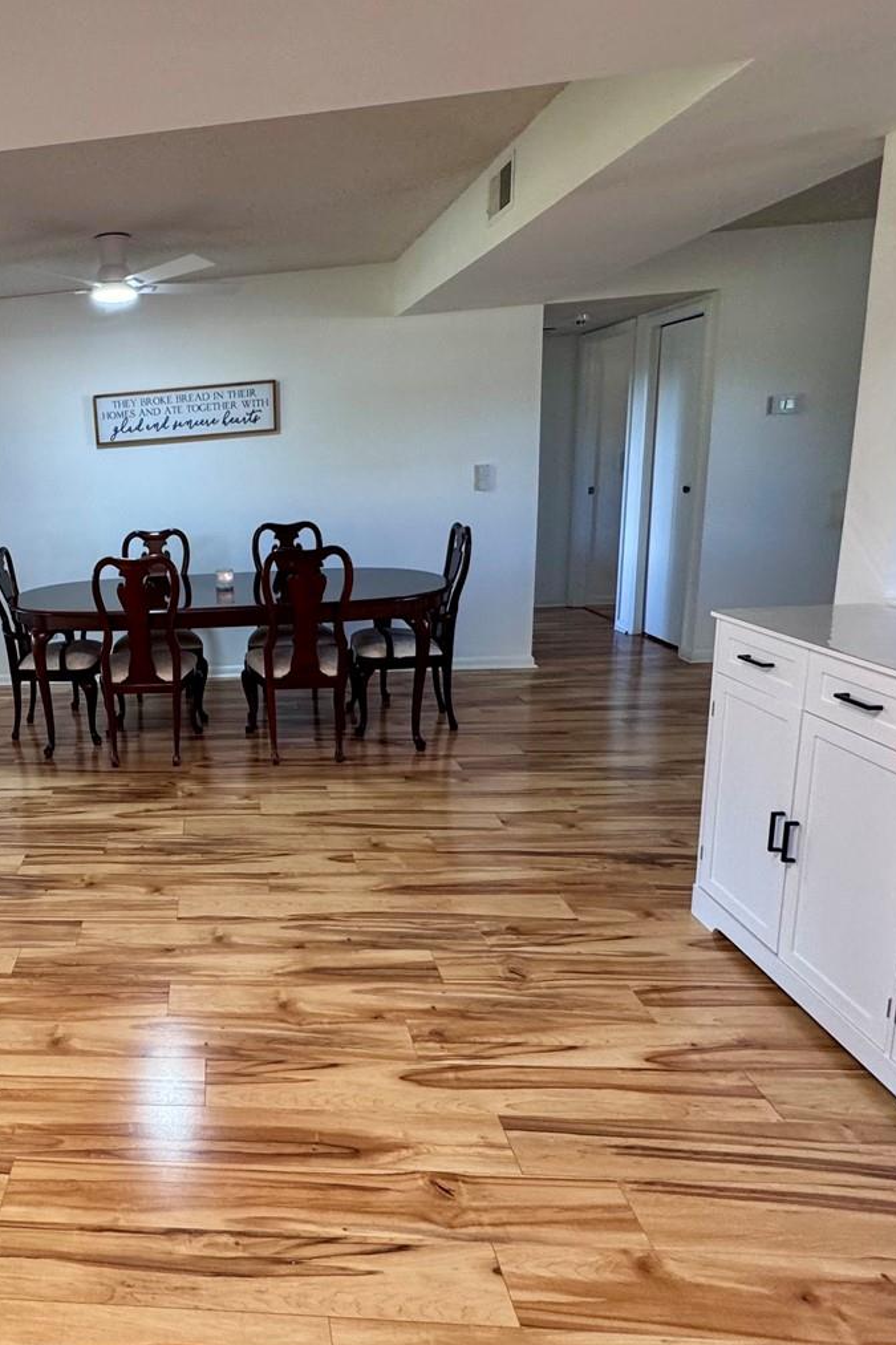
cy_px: 645
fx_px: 859
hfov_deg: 50.0
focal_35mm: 23
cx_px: 118
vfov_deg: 76.1
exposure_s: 1/60
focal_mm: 2.22
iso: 200
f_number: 2.2
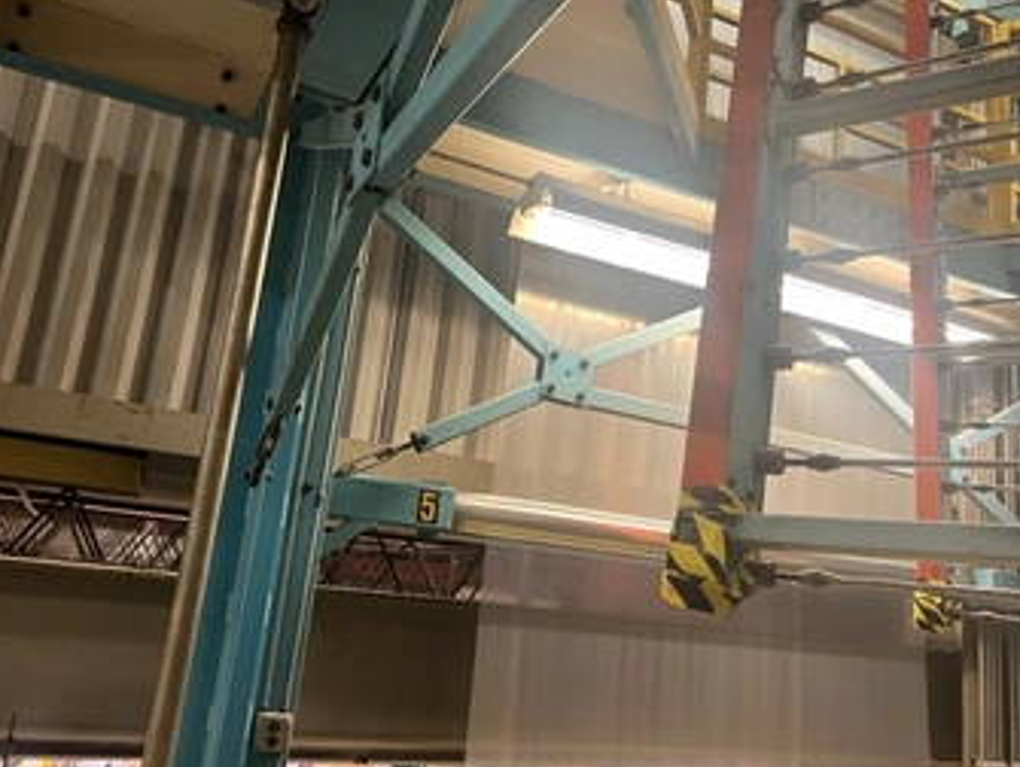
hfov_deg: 58.3
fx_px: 914
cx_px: 524
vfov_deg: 45.5
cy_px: 359
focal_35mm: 31
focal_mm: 5.7
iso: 200
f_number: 1.5
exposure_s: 1/60
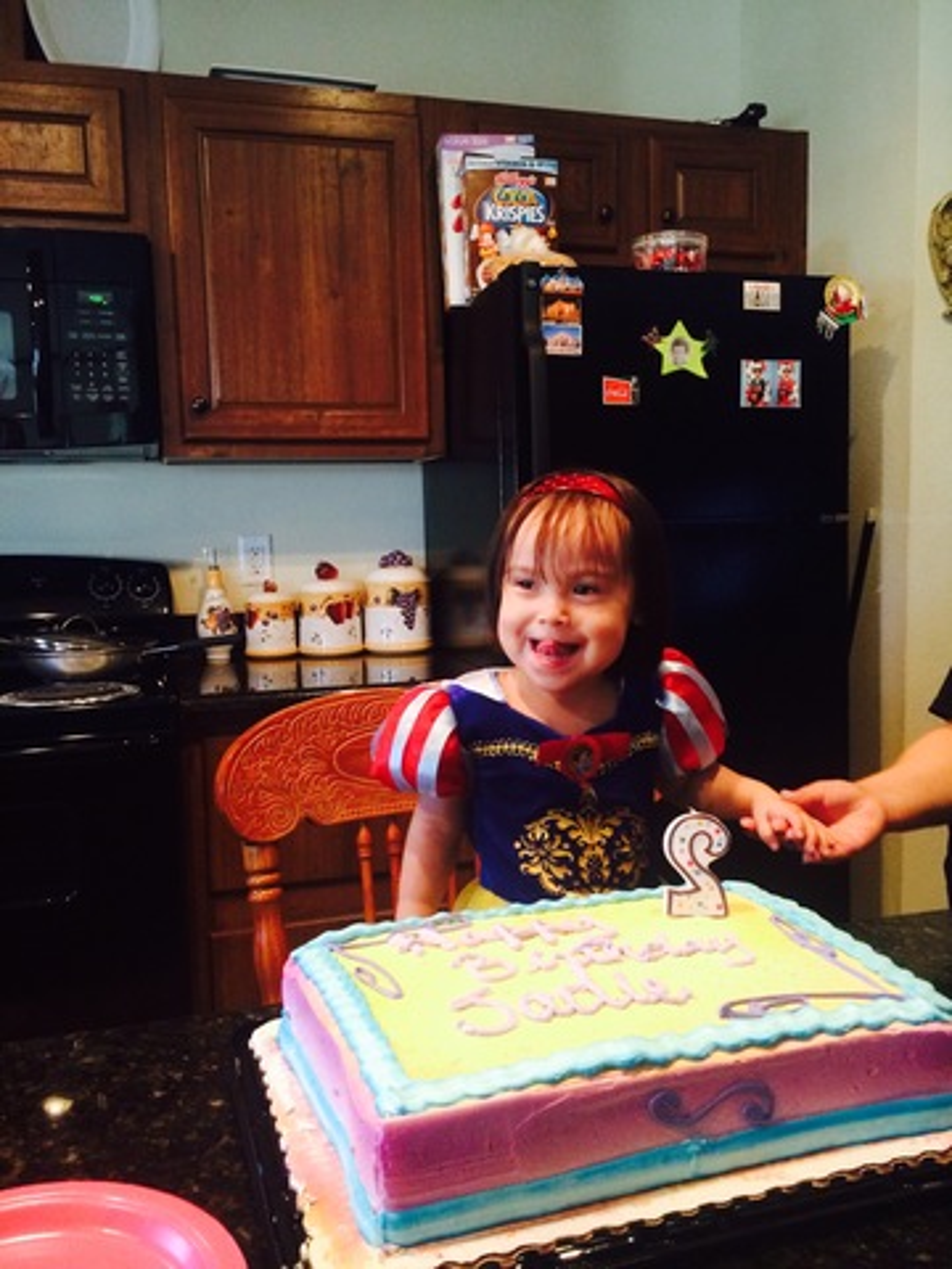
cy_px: 634
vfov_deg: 61.7
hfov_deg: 48.2
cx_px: 476
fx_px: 1063
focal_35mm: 29
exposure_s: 1/24
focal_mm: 4.15
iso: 320
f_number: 2.2
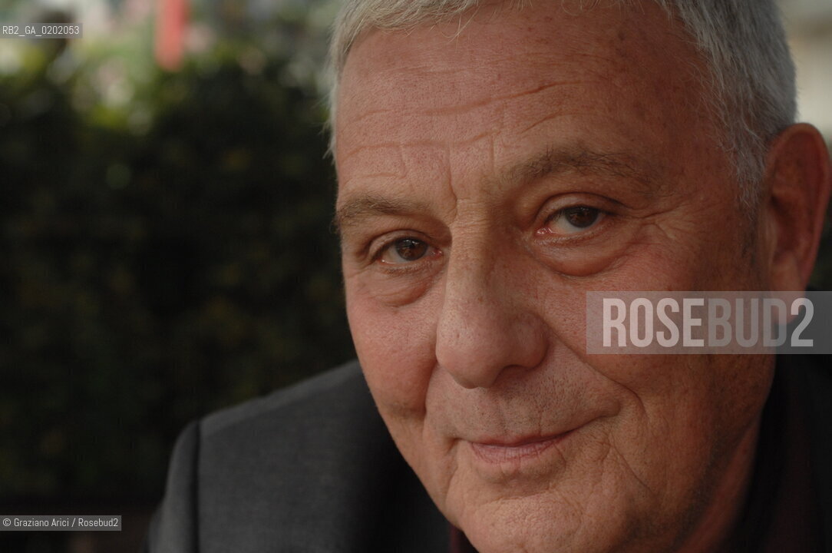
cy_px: 276
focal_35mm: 78
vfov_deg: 17.4
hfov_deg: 26.0
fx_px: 1800
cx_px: 416
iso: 400
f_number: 5
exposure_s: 1/200
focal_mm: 52
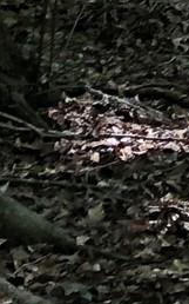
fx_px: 1947
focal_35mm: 236
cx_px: 1126
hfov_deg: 4.3
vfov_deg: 8.0
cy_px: -500
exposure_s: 1/120
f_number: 1.8
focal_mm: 4
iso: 40
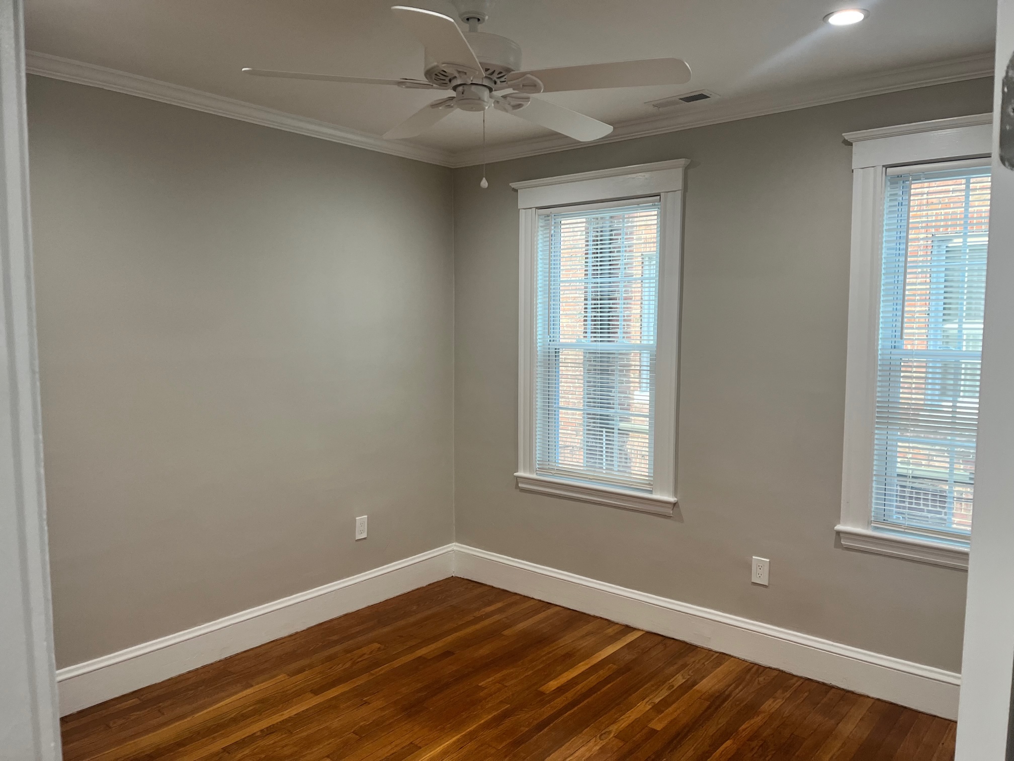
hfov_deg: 67.3
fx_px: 762
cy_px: 380
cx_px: 507
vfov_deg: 53.1
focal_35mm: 26
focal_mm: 5.1
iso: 125
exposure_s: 1/120
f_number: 1.6
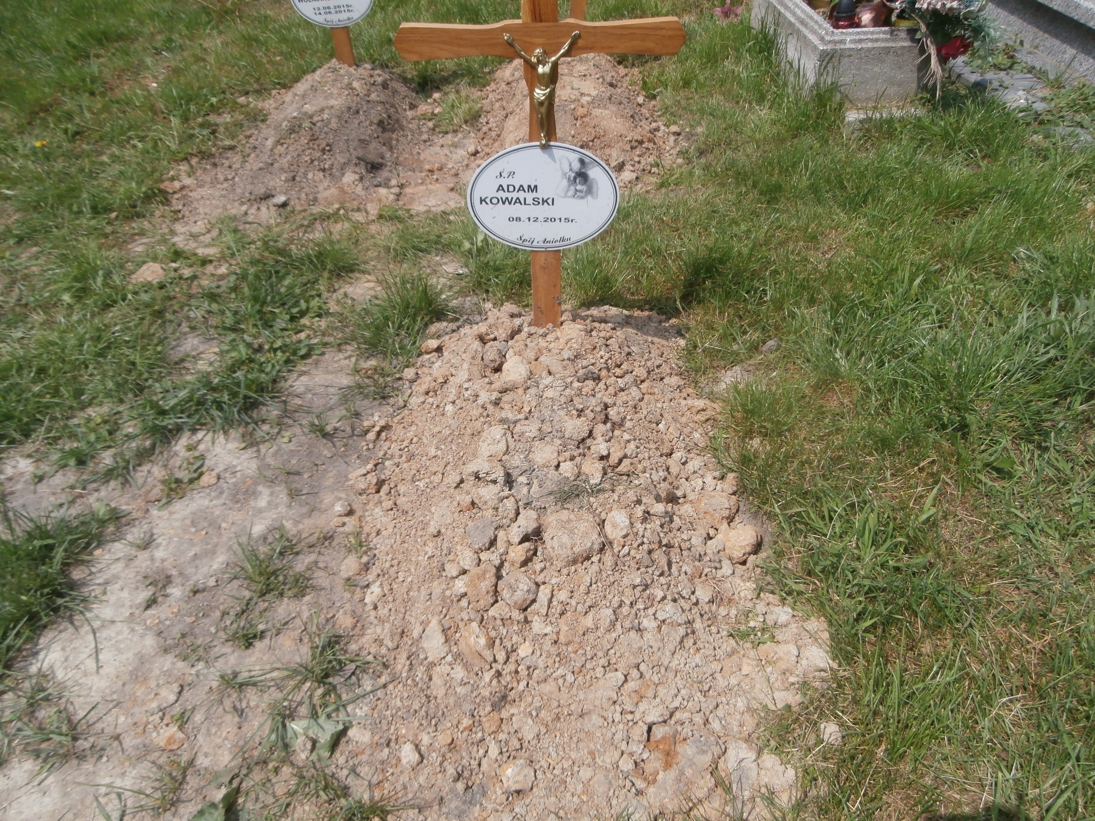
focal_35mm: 24
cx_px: 548
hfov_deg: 71.6
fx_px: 759
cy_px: 410
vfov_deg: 56.8
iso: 100
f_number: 3
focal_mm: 4.2
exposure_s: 1/1600
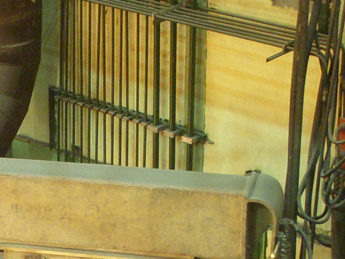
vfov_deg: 9.8
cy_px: 381
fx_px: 1465
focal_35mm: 147
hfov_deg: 13.1
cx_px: -57
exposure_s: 1/8
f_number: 3.3
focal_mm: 6.3
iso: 320
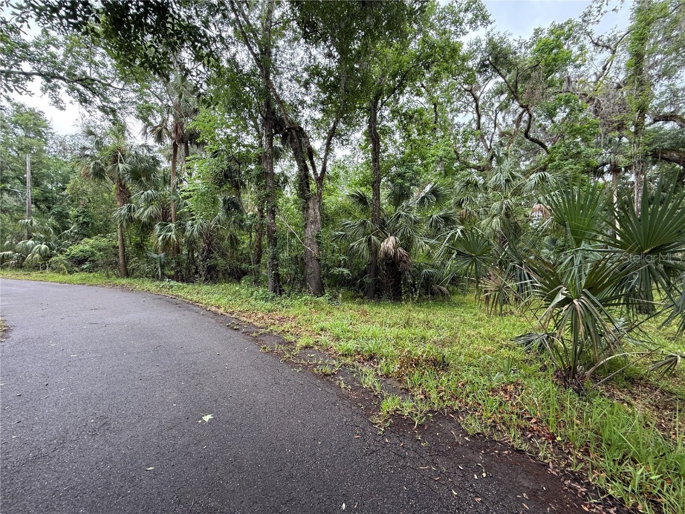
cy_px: 257
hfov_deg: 102.1
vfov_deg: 85.7
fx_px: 277
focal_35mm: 14
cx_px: 342
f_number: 2.2
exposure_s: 1/146
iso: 64
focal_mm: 2.22
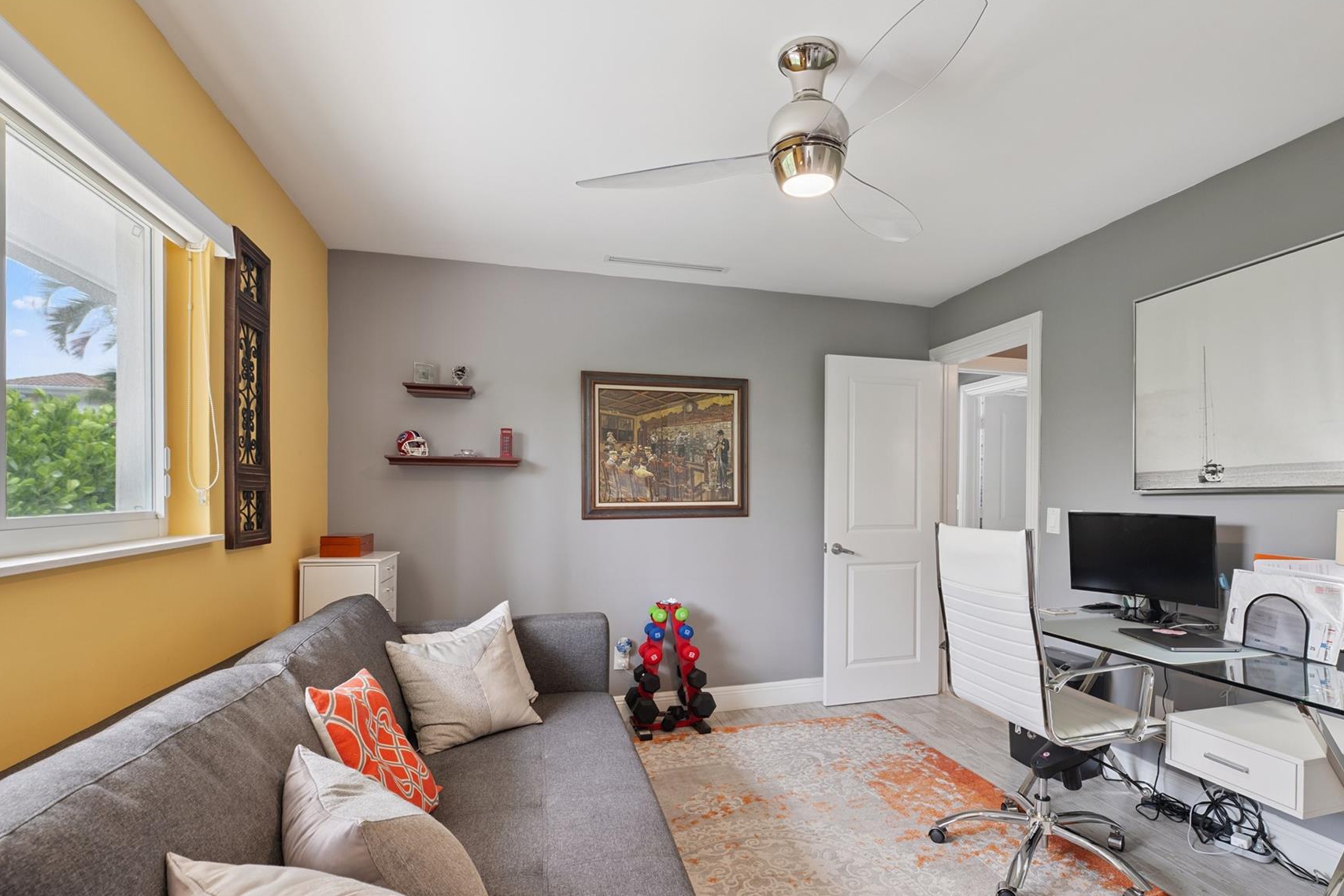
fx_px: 672
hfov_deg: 89.8
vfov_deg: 66.9
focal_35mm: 18
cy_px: 527
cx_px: 735
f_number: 7.1
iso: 250
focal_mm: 15
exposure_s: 1/80
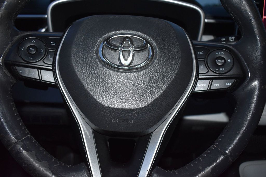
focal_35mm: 33
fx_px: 244
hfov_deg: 57.2
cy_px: 88
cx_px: 133
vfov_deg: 39.9
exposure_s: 1/60
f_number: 3.8
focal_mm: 22
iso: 1100
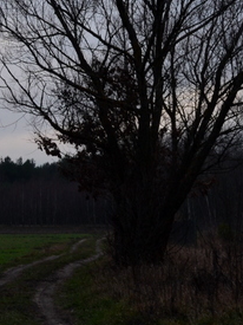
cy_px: 126
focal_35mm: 126
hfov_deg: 11.2
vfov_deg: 15.6
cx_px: -144
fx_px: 1180
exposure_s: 1/100
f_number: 9
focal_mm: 30
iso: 400
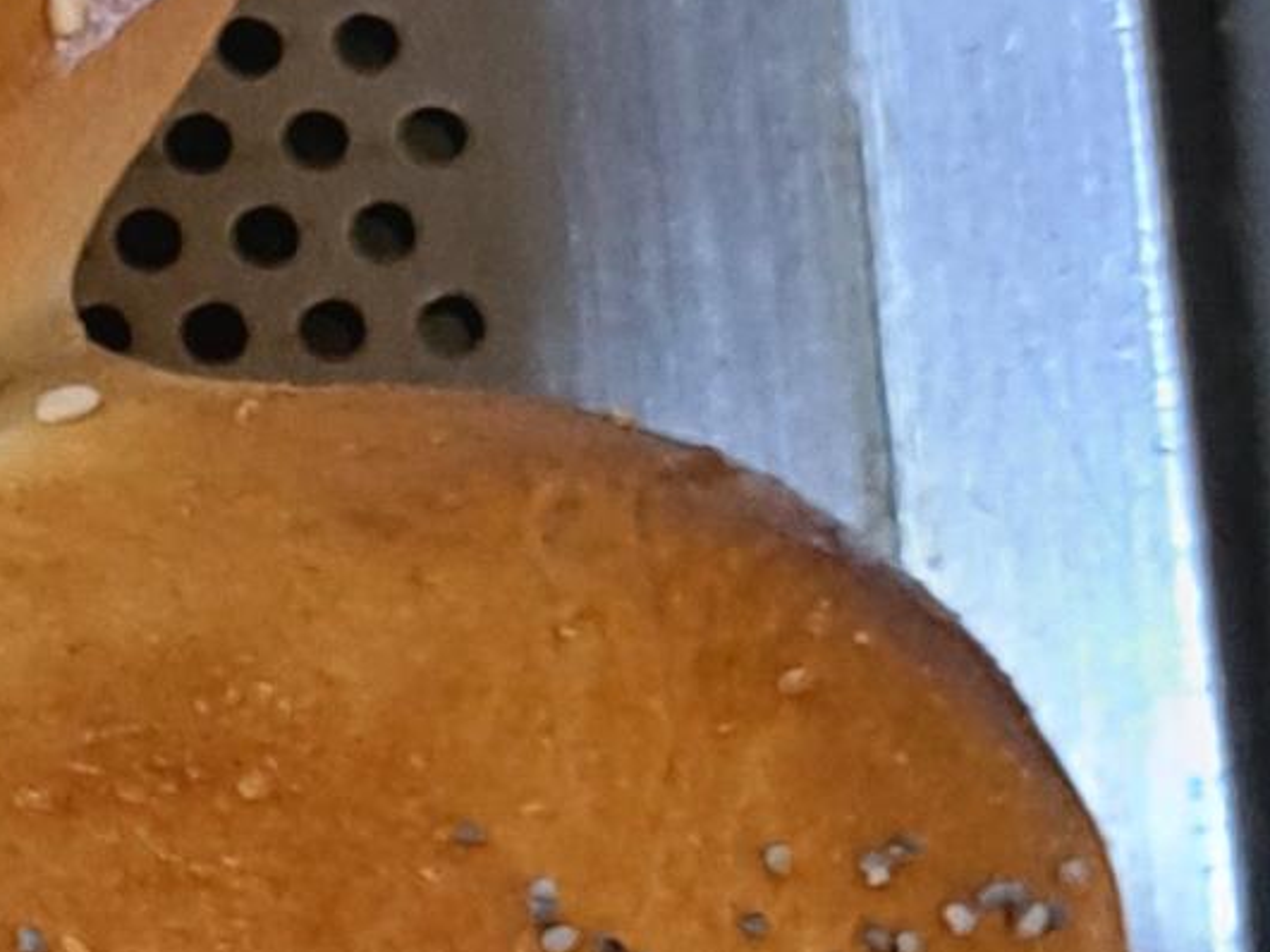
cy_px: 1792
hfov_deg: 8.1
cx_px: -2540
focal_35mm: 209
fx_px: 7666
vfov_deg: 6.9
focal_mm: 5.23
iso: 125
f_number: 1.8
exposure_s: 1/50
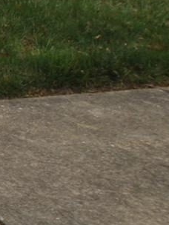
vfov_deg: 12.5
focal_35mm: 147
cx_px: -353
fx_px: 957
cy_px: -144
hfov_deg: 8.4
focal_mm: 16
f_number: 7.1
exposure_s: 1/200
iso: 100
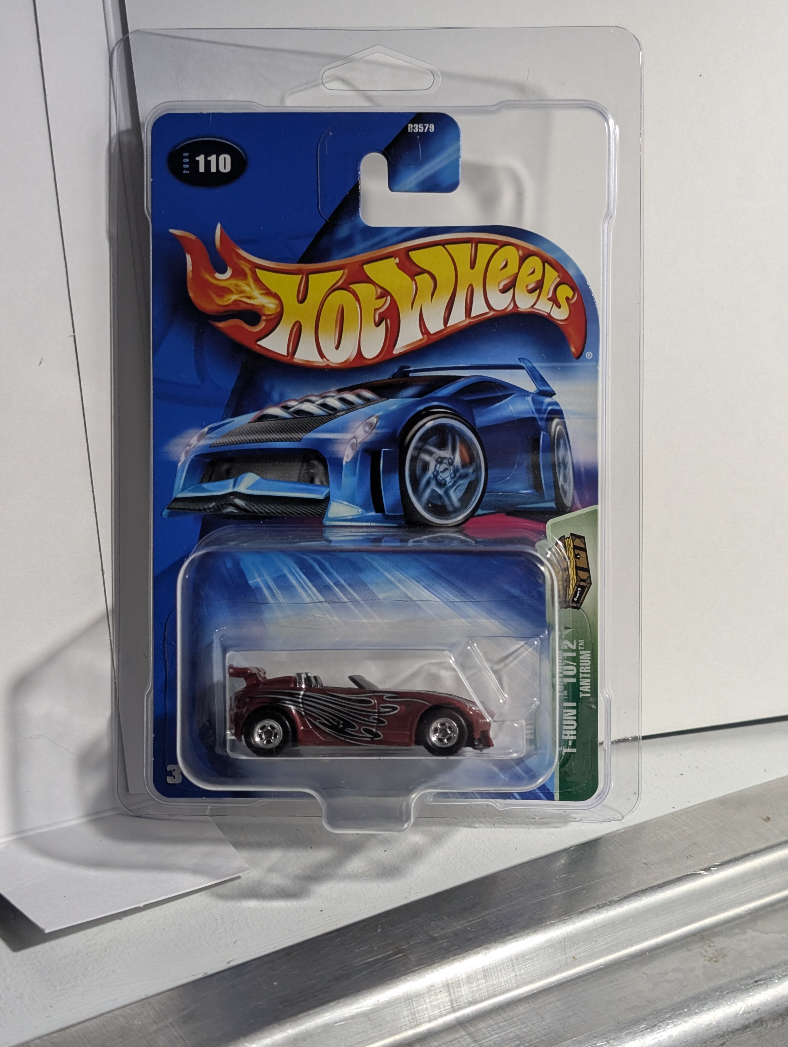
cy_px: 524
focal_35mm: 49
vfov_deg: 38.9
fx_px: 1484
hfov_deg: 29.7
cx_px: 394
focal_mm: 6.9
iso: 146
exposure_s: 1/69.8
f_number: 1.68
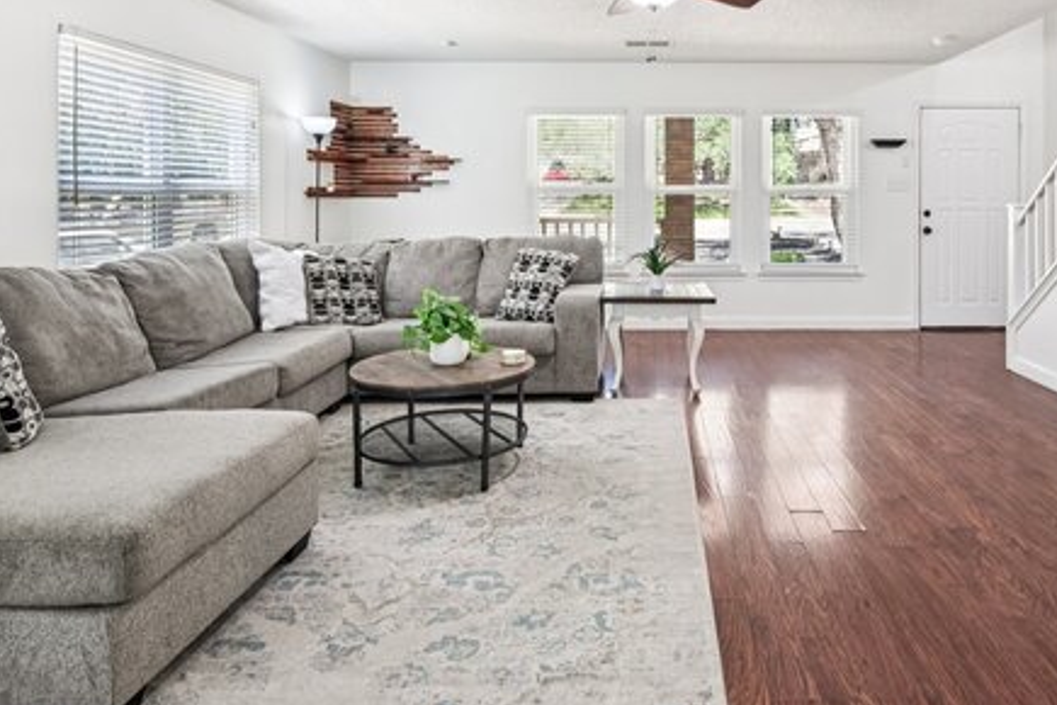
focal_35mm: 25
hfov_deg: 70.5
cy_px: 201
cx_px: 654
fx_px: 734
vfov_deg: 49.8
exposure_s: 1/15
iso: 1250
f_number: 8
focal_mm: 17
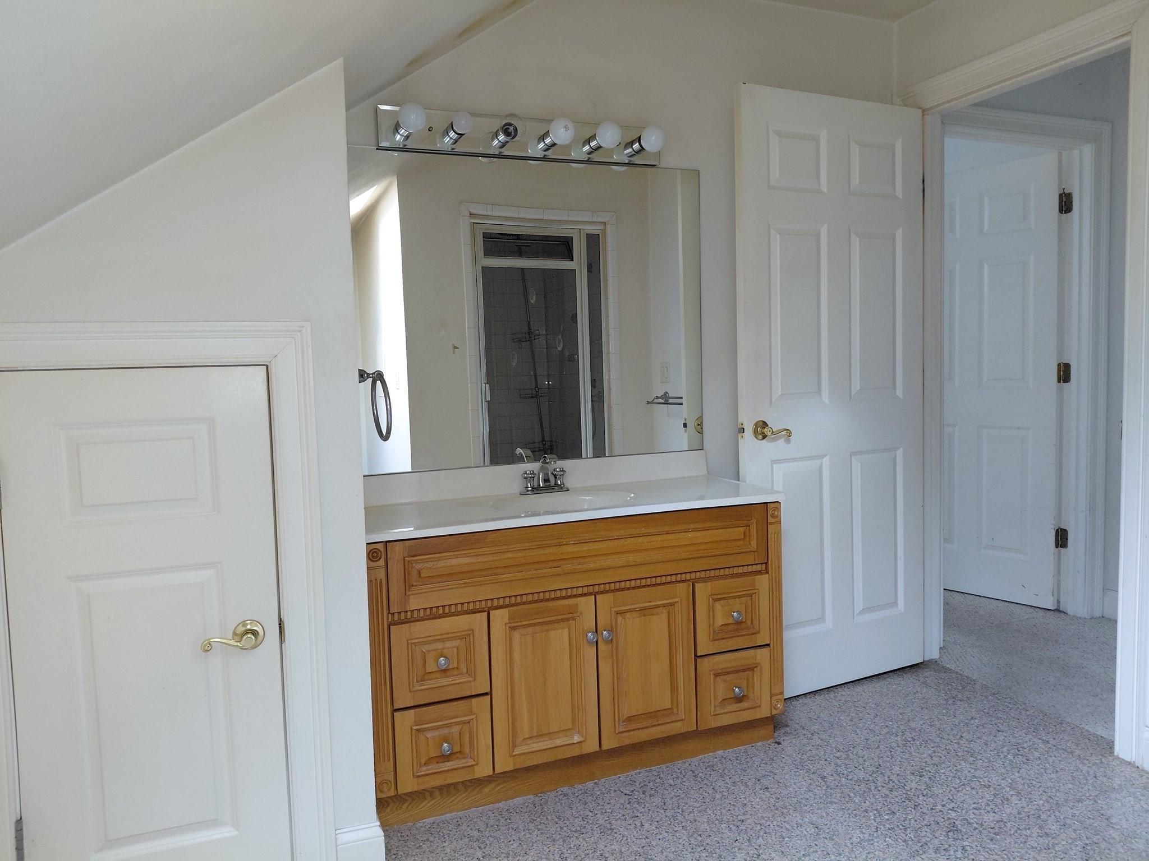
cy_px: 430
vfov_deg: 54.9
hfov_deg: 69.4
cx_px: 574
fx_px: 830
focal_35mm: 25
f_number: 1.8
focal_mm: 4.69
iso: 200
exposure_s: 1/120
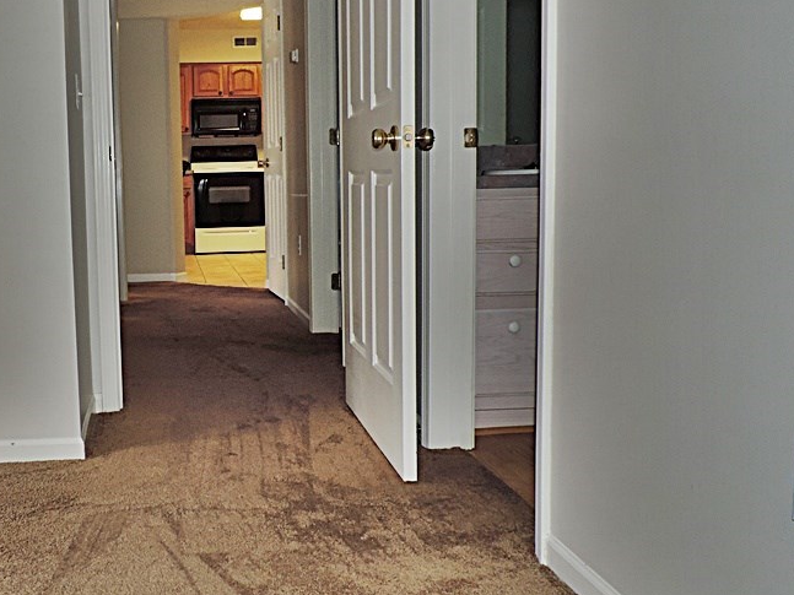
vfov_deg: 37.7
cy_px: 267
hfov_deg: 47.2
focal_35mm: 38
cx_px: 200
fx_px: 871
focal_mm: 4.3
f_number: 3
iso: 200
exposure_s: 1/30
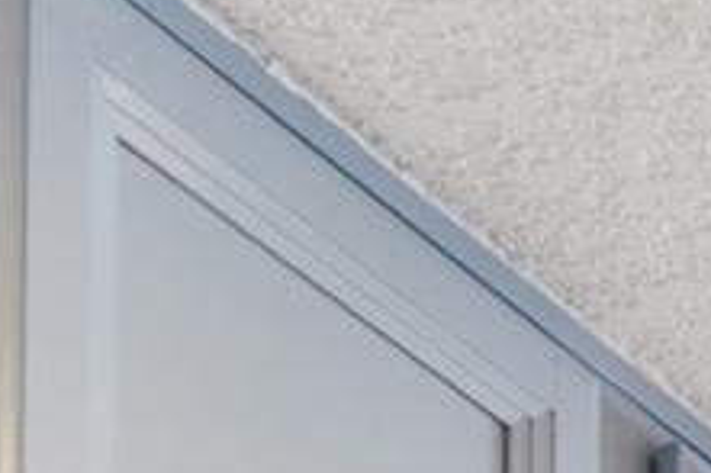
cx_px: 2345
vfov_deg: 8.4
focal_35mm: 116
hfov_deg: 10.2
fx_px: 2289
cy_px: 1689
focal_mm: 16
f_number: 8
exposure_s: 1/3
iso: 500
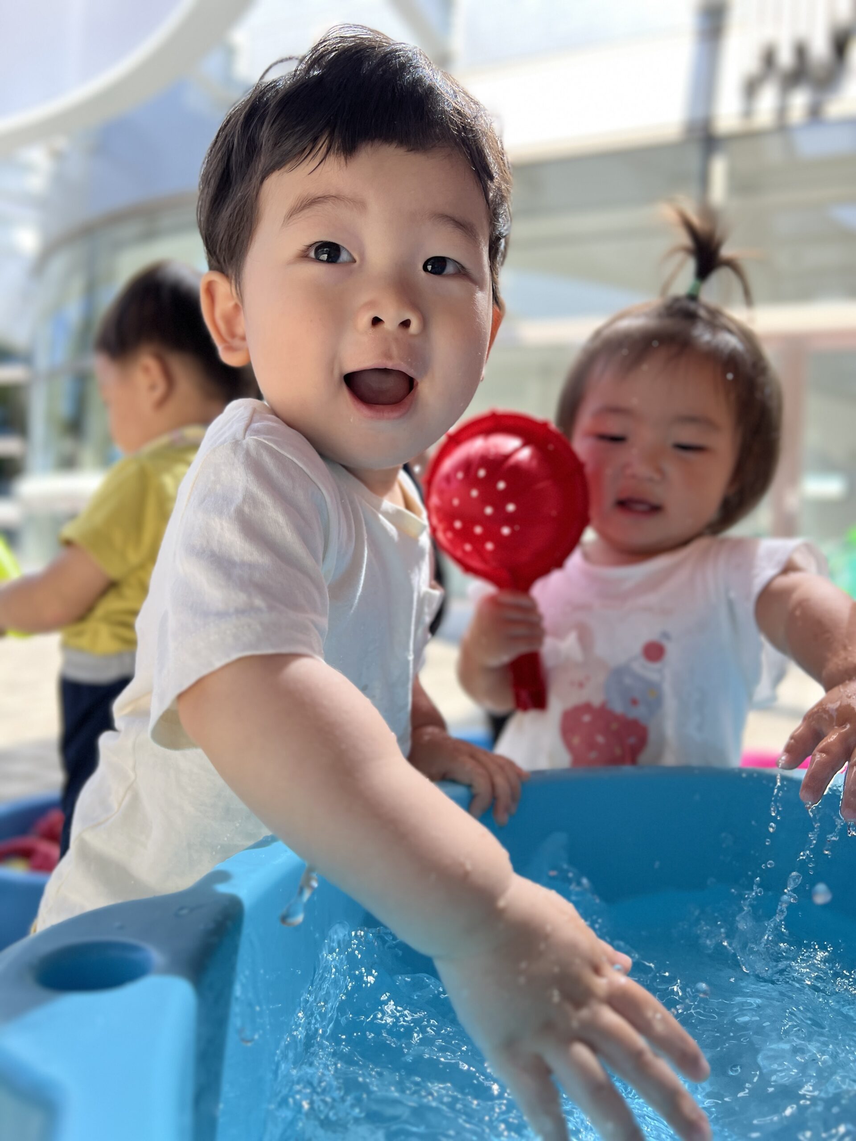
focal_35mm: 26
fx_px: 857
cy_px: 570
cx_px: 428
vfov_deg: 67.3
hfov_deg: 53.1
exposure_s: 1/588
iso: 50
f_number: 1.5
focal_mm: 5.7
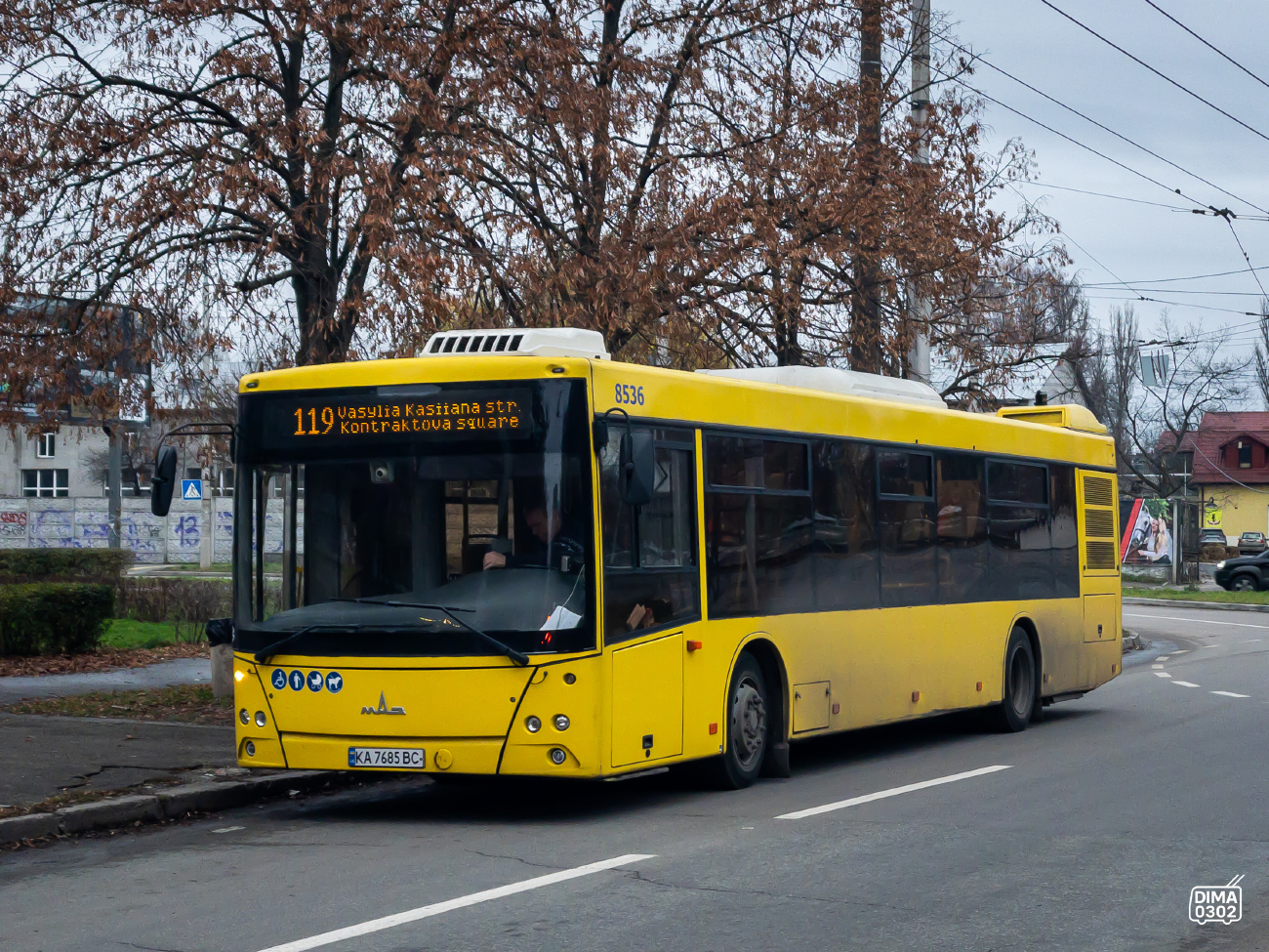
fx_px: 1906
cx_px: 634
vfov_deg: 28.0
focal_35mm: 52
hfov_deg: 36.8
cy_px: 476
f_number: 2
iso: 64
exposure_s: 1/120
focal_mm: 6
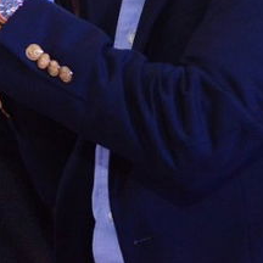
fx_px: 1805
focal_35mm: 210
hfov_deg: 8.3
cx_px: 56
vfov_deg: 8.2
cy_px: -136
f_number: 7.1
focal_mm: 52
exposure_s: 1/125
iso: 4000
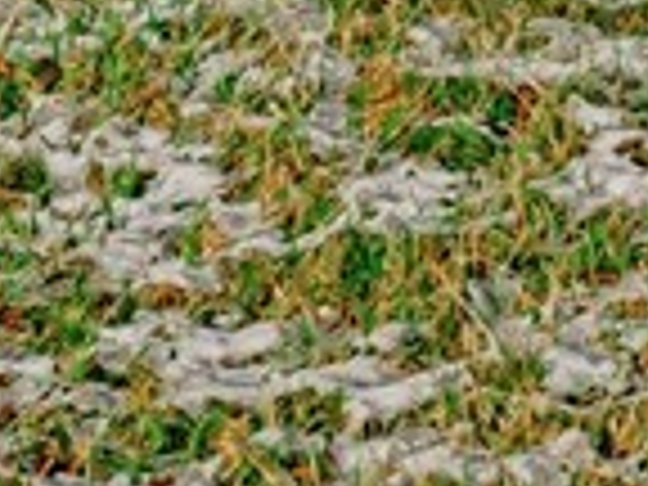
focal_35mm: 174
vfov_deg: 7.4
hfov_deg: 9.7
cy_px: -1064
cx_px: 1665
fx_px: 3257
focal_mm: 24
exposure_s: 1/8000
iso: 500
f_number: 11
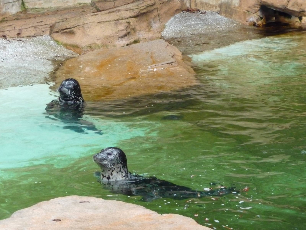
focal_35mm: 112
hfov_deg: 17.6
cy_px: 115
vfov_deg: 13.2
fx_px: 990
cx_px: 153
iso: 800
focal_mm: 19.1
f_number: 4.7
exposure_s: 1/200
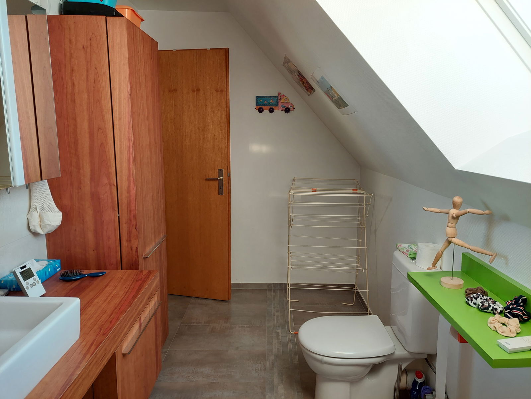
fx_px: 368
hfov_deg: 71.6
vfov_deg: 56.8
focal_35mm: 24
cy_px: 200
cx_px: 266
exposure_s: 1/50
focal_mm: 5.23
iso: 80
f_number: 1.8
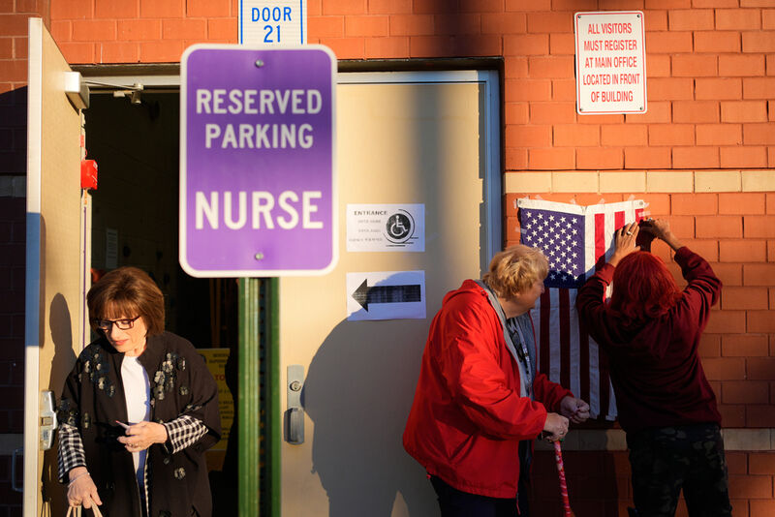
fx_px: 754
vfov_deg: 37.9
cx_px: 388
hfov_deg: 54.4
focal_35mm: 35
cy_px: 258
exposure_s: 1/2500
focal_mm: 35
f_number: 2.8
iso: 250
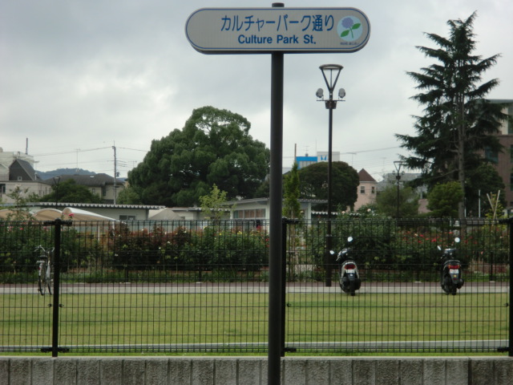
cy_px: 192
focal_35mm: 91
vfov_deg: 16.2
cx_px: 256
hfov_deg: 21.5
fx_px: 1349
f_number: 5.4
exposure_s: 1/125
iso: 50
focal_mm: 16.5
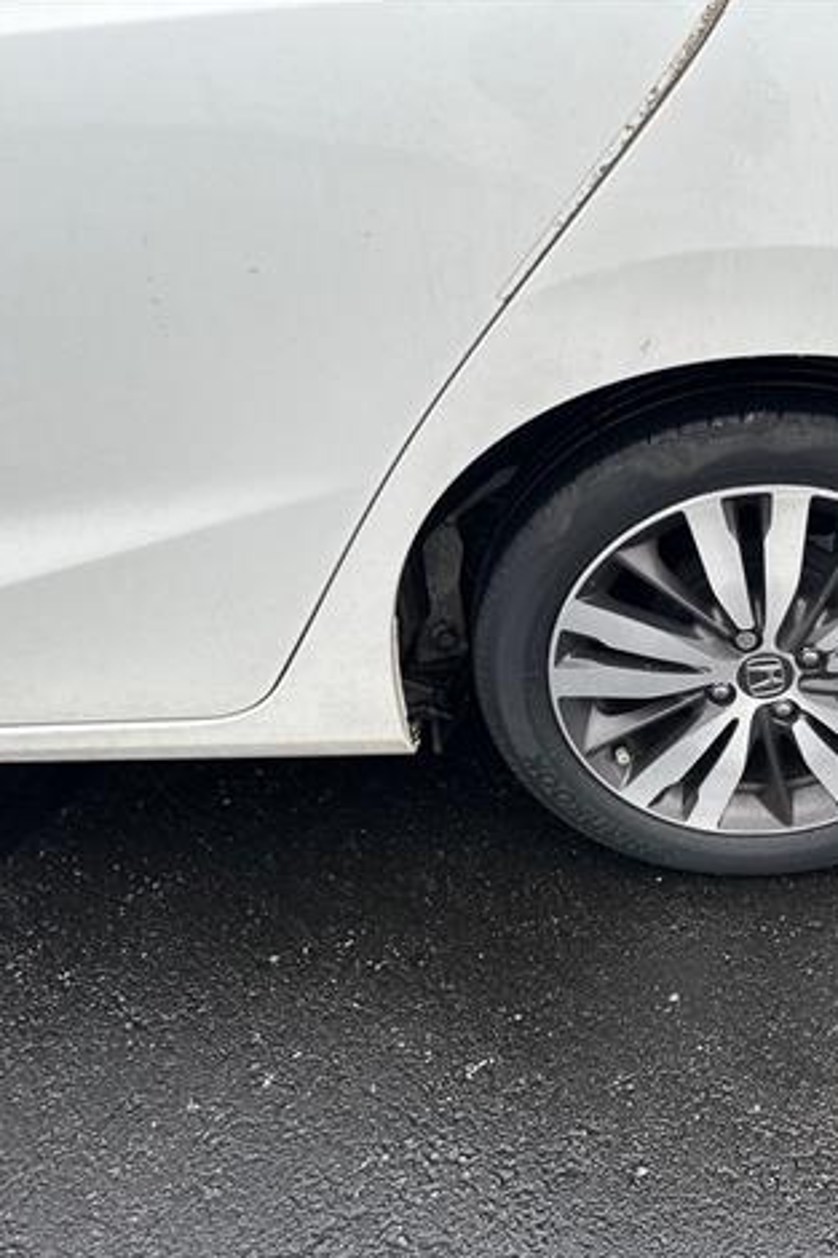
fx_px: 1188
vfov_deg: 55.8
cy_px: 637
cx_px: 747
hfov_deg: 36.5
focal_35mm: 34
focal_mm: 6.86
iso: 80
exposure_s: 1/261
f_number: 1.78
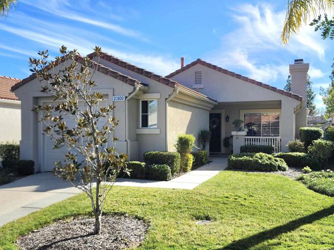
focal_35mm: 23
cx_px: 167
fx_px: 222
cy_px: 125
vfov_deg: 58.9
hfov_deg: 73.9
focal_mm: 5.54
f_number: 1.8
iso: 25
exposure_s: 1/1429
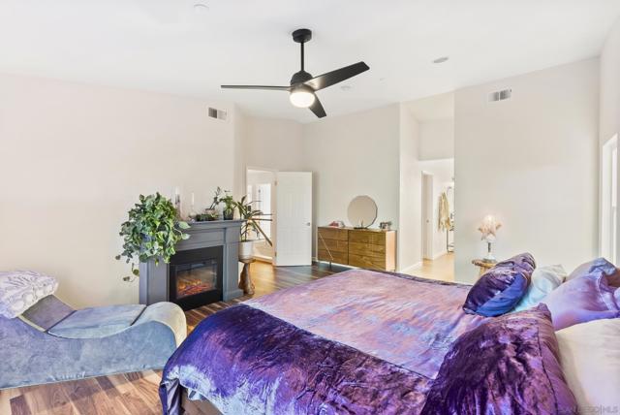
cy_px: 208
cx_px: 310
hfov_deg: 96.7
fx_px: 276
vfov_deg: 73.9
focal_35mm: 16
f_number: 8
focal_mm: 16
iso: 500
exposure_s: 1/5
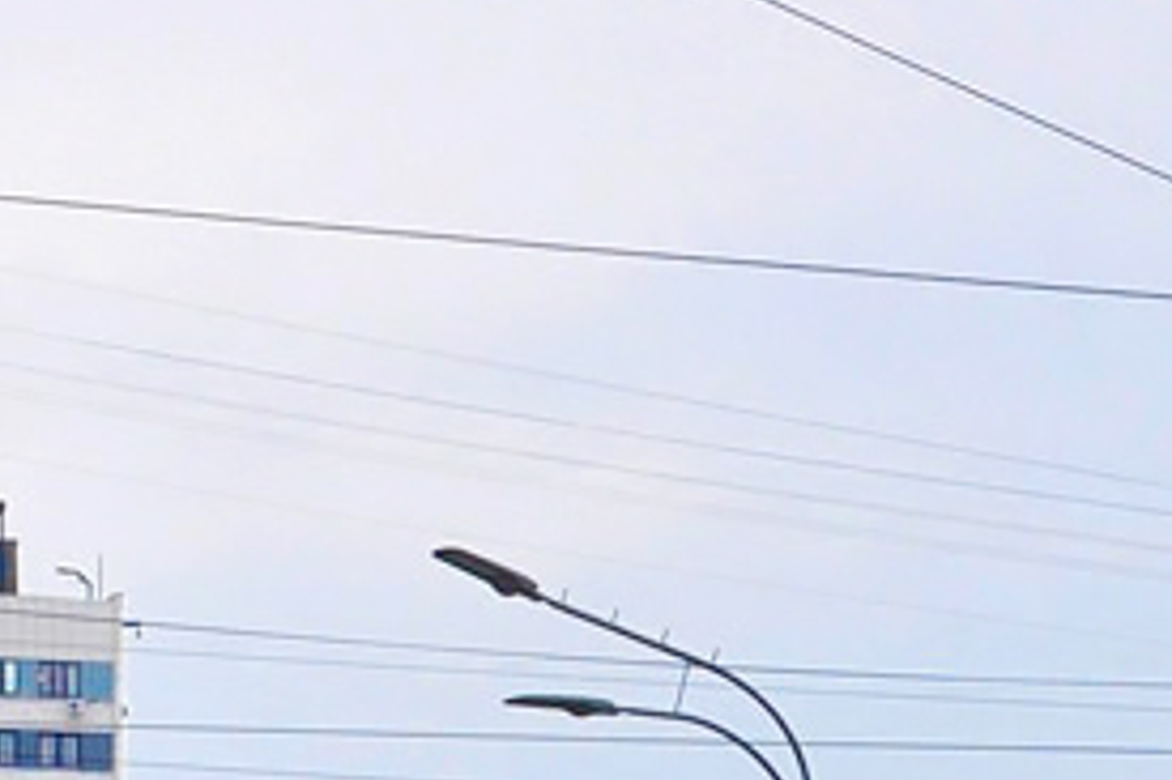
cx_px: 341
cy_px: 1466
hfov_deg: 9.0
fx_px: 7456
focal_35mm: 229
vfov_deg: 5.9
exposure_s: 1/400
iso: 200
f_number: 7.1
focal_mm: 35
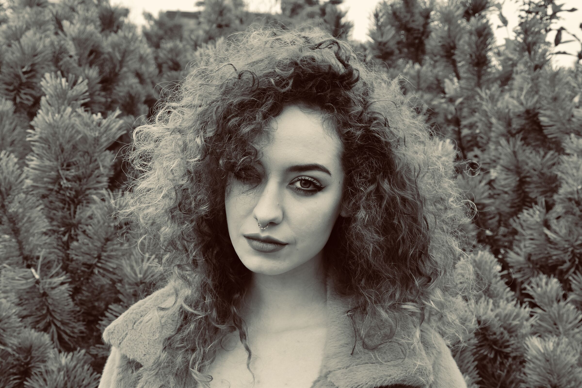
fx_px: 849
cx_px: 291
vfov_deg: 25.8
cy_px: 194
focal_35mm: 52
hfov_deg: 37.9
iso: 110
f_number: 9
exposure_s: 1/60
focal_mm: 35
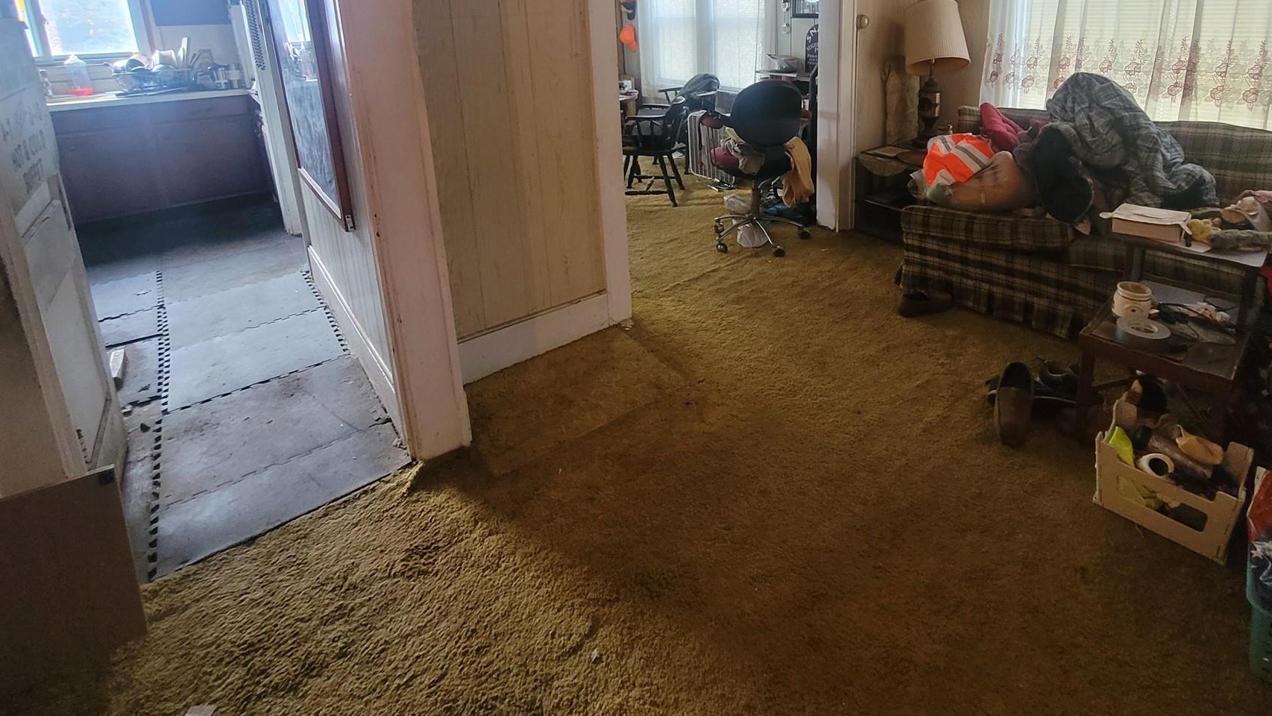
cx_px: 723
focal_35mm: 17
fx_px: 573
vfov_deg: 59.1
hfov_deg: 95.3
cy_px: 146
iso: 320
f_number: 2.2
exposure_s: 1/30
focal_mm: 2.2
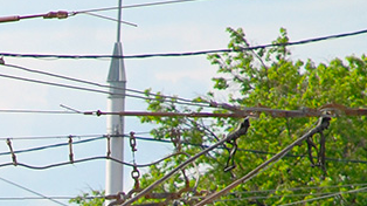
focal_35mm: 812
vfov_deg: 1.5
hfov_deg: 2.7
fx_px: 7895
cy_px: 453
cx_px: -277
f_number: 7.1
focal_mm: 135
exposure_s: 1/500
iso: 200
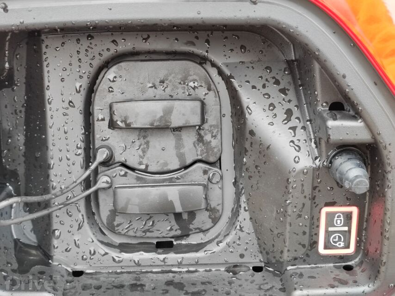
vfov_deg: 27.0
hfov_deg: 35.5
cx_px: 198
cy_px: 148
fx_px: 616
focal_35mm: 54
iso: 320
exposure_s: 1/100
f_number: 1.9
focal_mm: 5.52
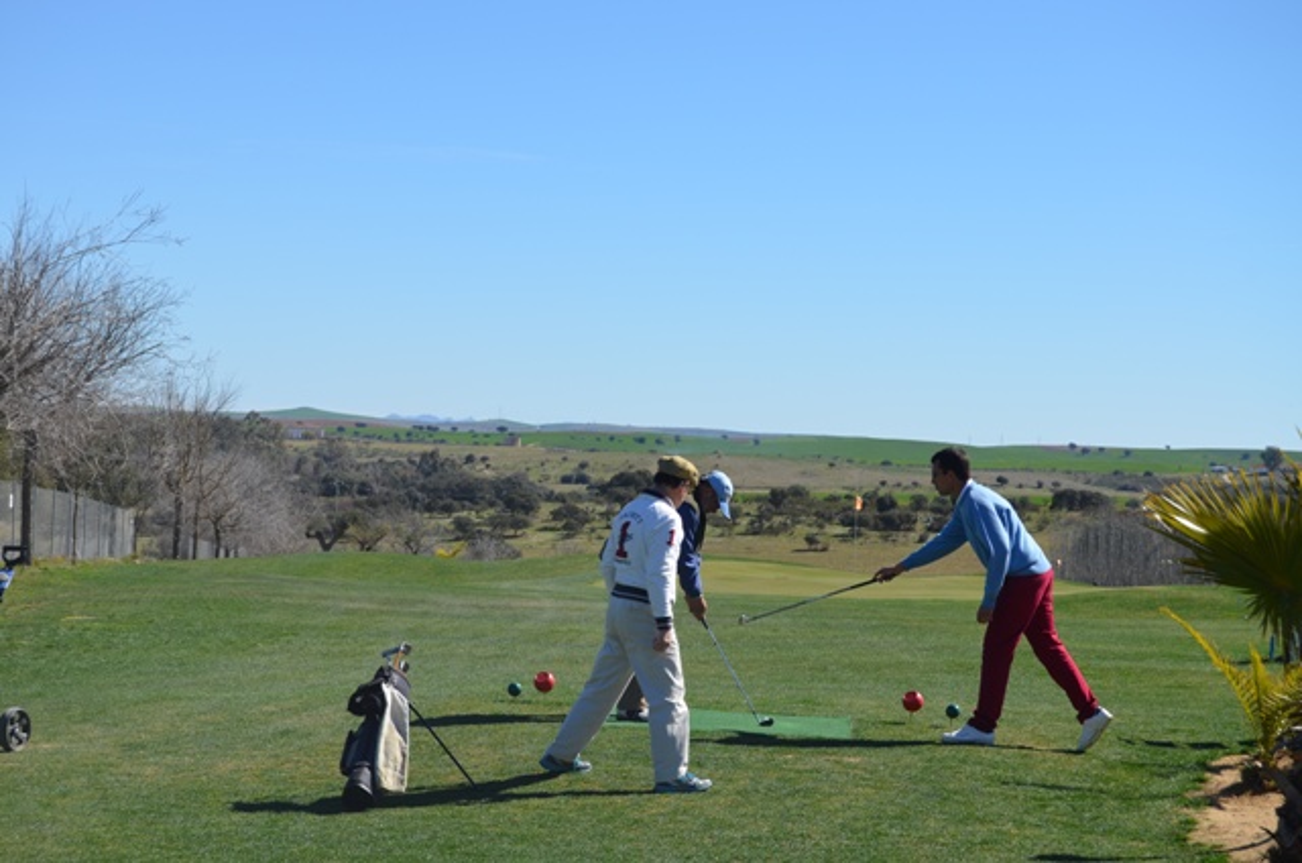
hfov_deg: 26.0
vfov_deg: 17.4
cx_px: 651
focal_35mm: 78
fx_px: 2815
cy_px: 432
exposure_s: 1/250
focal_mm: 52
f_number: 8
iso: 100
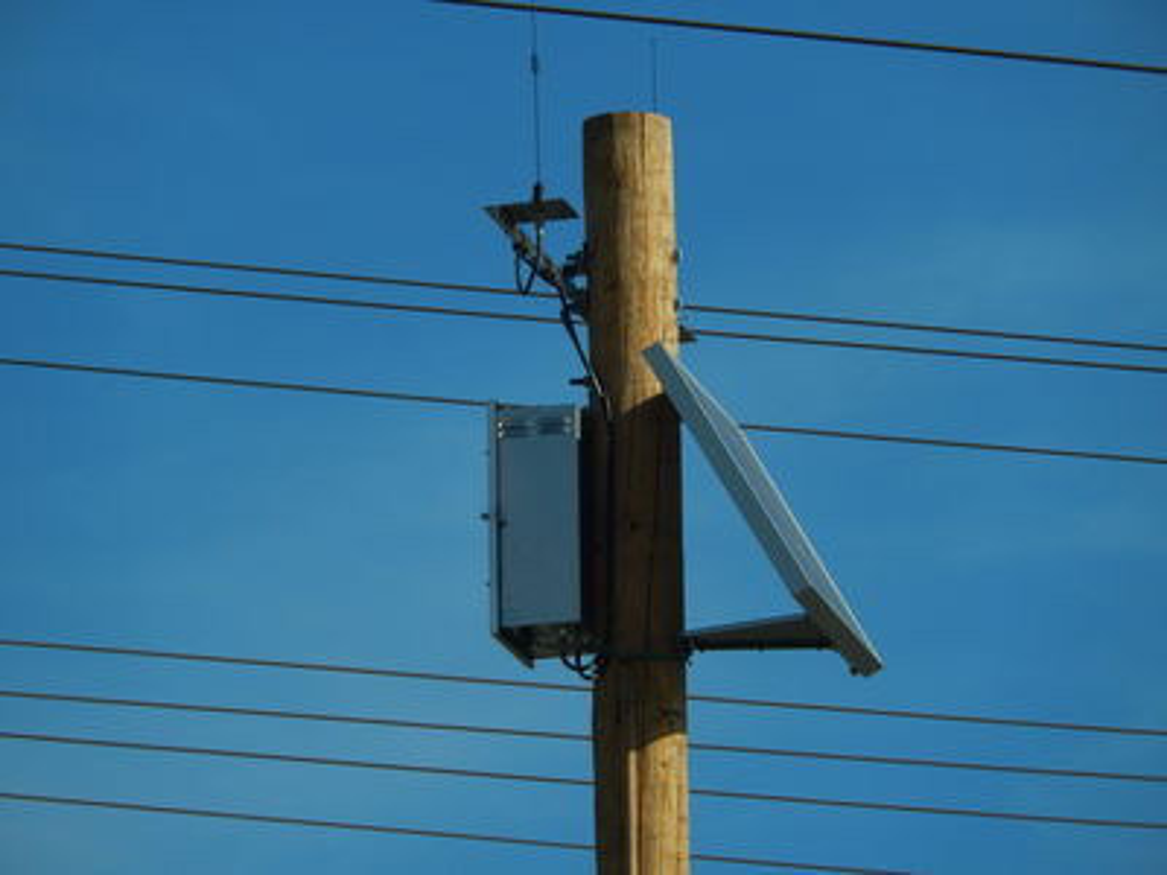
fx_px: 11193
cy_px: 438
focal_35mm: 332
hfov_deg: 6.0
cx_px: 584
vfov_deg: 4.5
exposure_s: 1/800
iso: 125
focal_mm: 59.5
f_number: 6
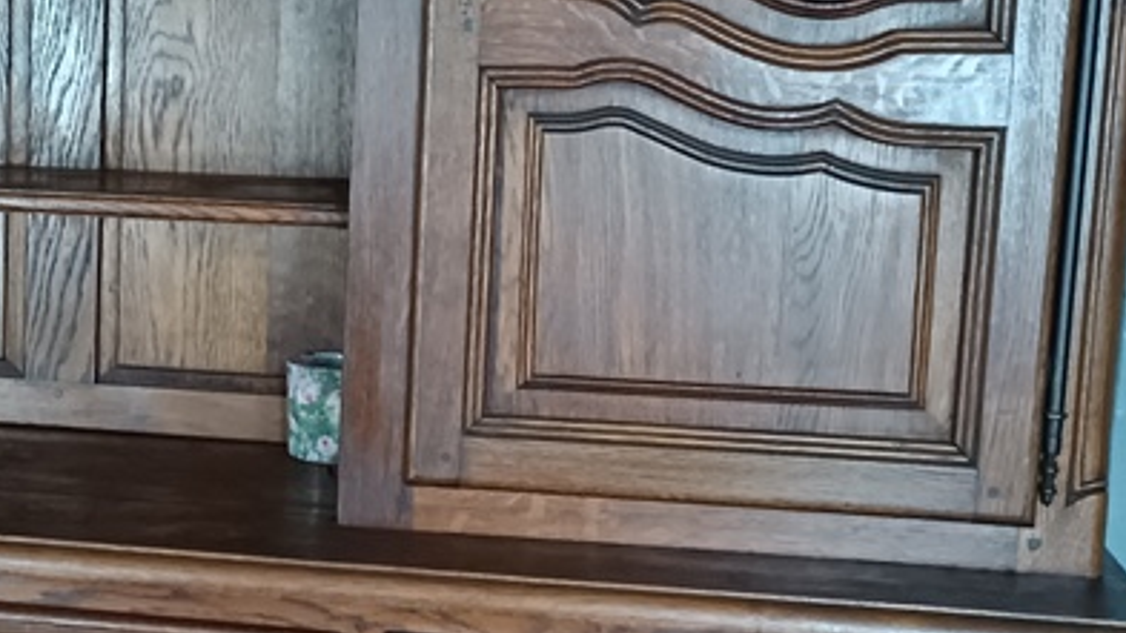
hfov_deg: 28.5
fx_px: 2120
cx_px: 100
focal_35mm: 71
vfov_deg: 17.0
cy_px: 272
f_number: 1.79
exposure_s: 1/20
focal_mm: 4.74
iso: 7238
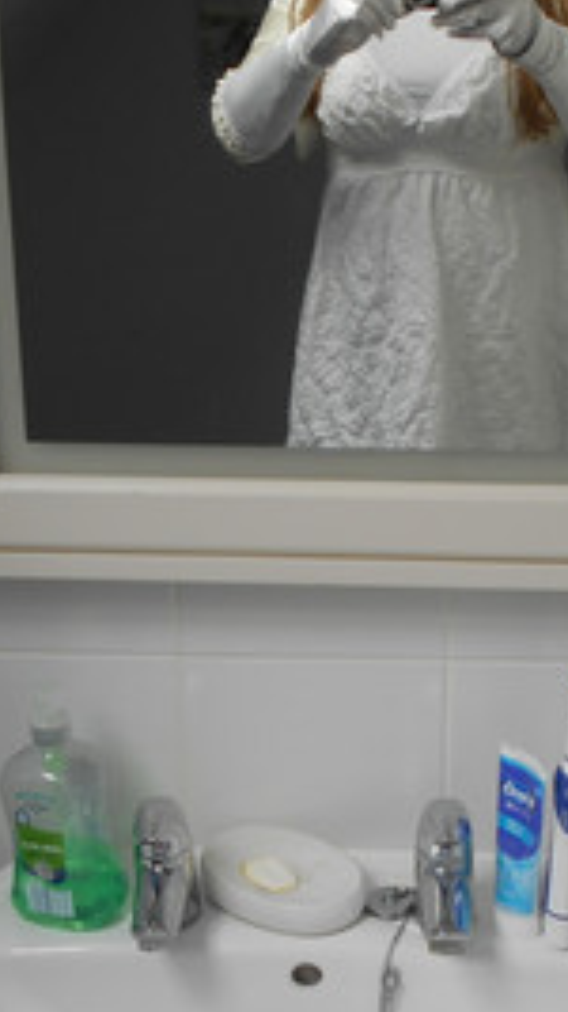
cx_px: 292
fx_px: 1420
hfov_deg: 22.6
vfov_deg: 39.0
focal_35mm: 53
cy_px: 616
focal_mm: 4.6
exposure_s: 1/80
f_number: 3.2
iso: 80
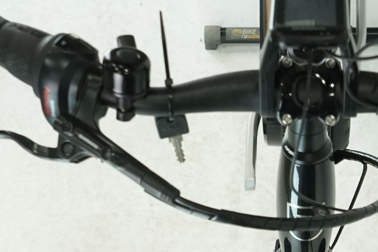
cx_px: 308
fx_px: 1008
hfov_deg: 21.0
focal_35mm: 96
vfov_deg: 13.6
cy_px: 354
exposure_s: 1/200
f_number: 5.6
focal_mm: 28
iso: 1600
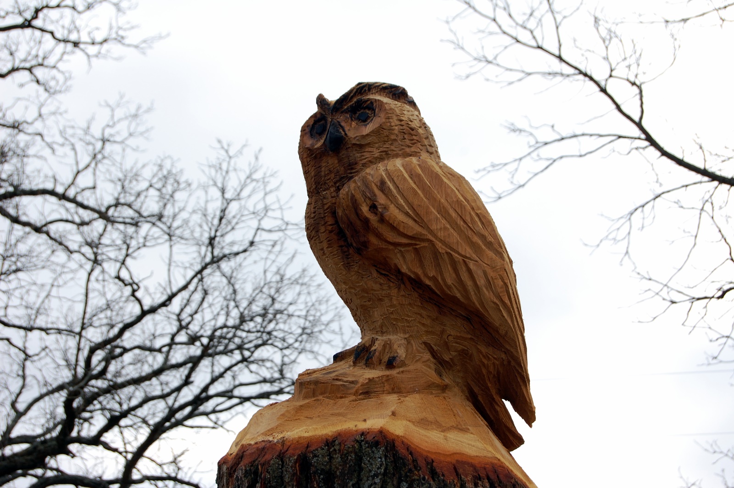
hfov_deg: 26.0
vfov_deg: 17.5
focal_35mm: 78
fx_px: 1589
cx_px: 367
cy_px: 244
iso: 200
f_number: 8
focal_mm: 52
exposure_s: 1/250
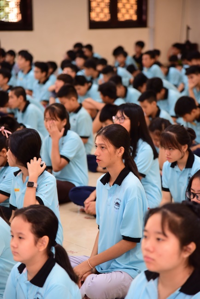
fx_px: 999
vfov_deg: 17.1
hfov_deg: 11.4
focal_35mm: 120
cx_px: 100
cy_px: 150
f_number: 4
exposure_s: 1/60
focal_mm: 120
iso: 2000
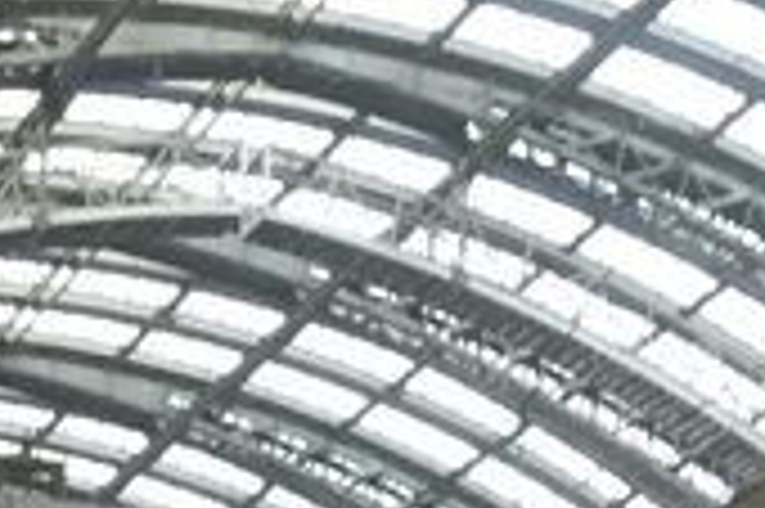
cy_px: 1839
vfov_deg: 6.4
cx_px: 212
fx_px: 3864
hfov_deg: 11.3
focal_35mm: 182
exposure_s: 1/33
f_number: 2.2
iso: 64
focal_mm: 4.15
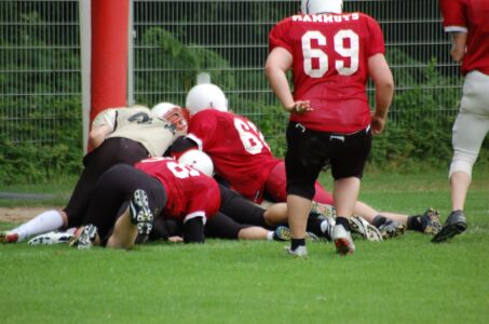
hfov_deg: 4.6
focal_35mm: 450
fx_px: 6100
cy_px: 162
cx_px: 244
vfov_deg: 3.0
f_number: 5.6
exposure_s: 1/500
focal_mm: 300
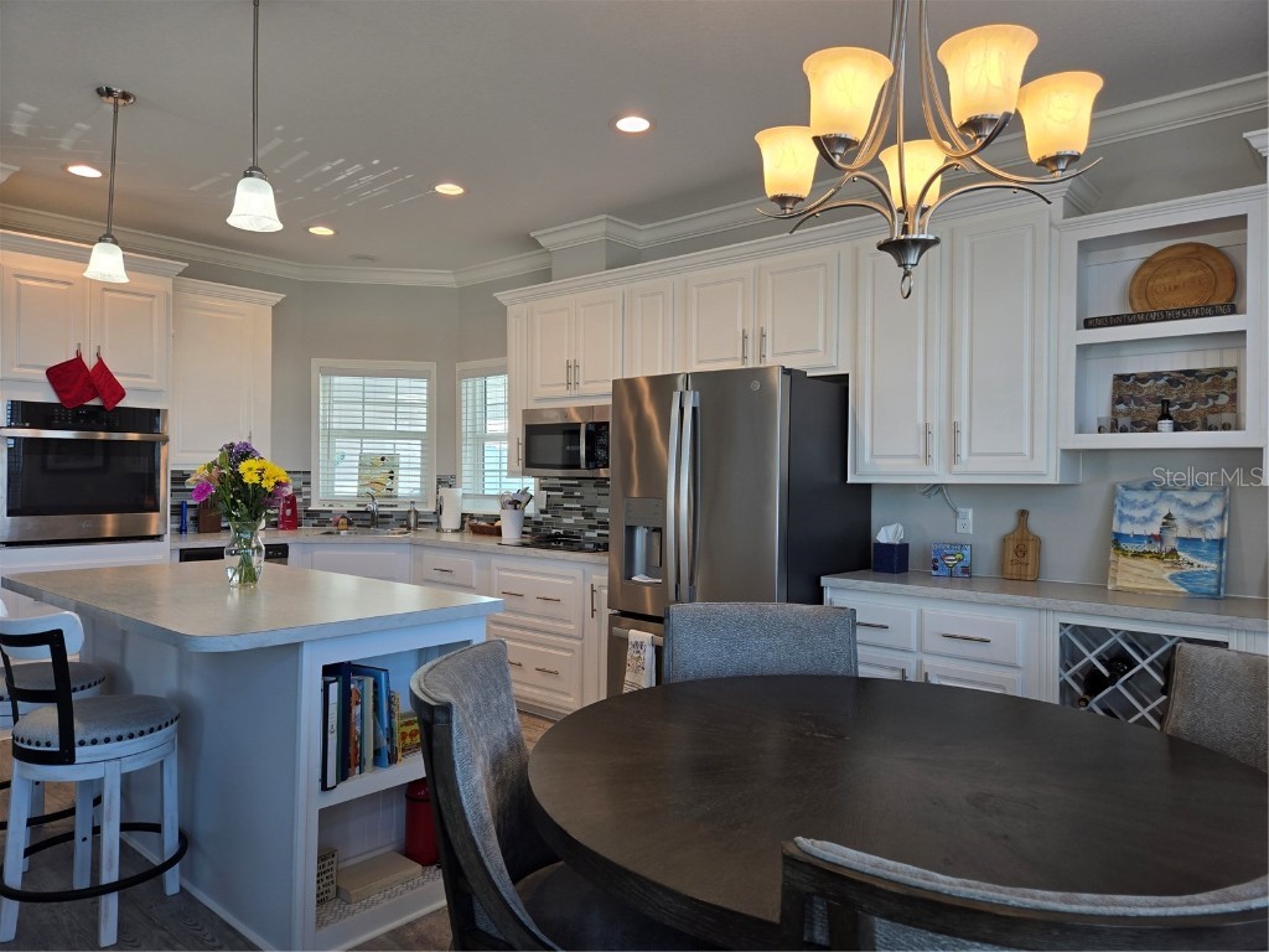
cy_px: 476
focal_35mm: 23
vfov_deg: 58.9
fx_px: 843
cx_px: 634
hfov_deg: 73.9
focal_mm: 5.4
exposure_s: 1/120
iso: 25
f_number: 1.8
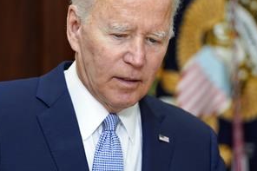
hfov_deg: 6.6
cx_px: 145
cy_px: 102
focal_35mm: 312
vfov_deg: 4.4
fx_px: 2226
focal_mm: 142
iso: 4000
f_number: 2.8
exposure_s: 1/400
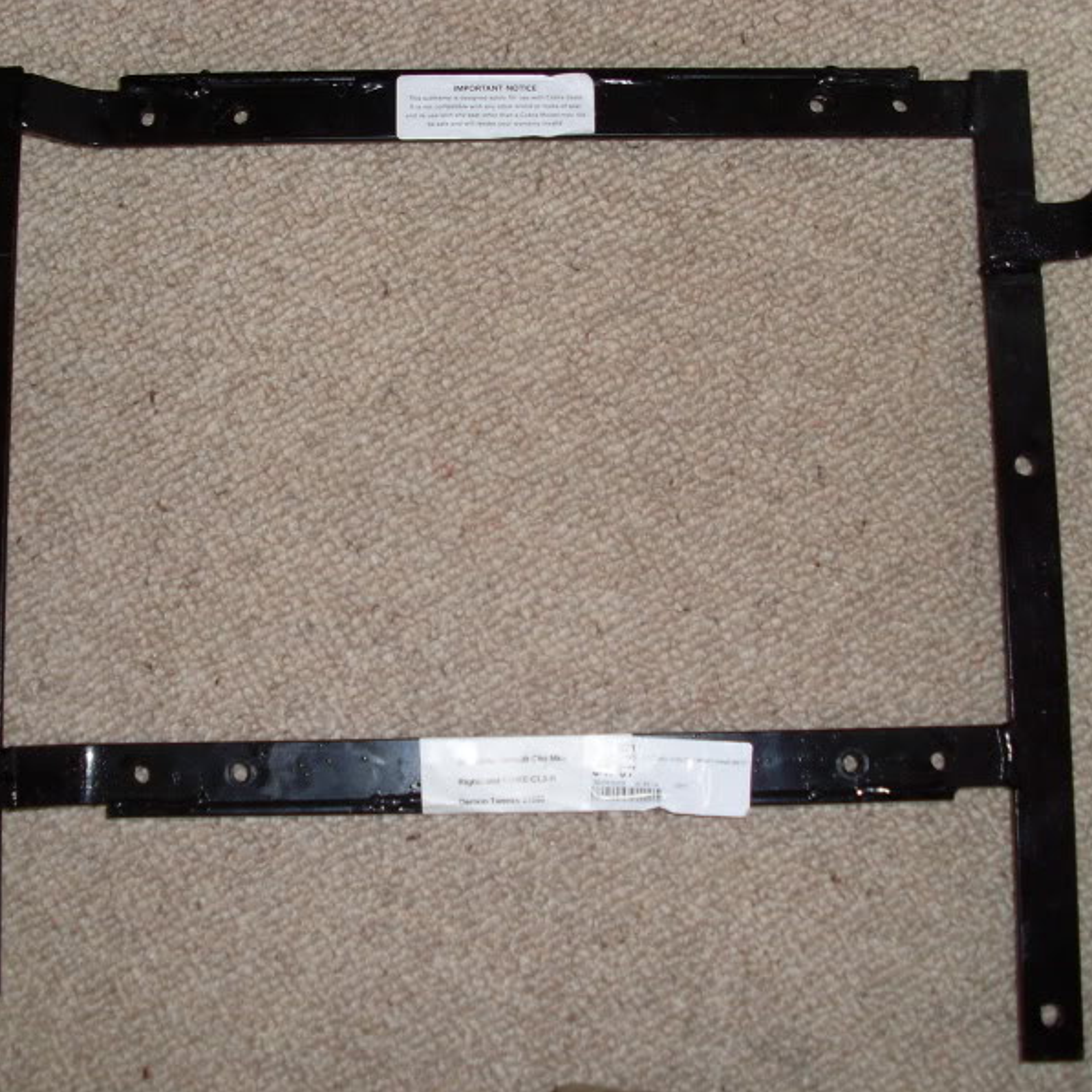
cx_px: 490
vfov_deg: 37.6
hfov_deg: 37.5
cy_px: 545
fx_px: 1606
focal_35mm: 45
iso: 100
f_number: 3
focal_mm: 6.3
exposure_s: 1/45
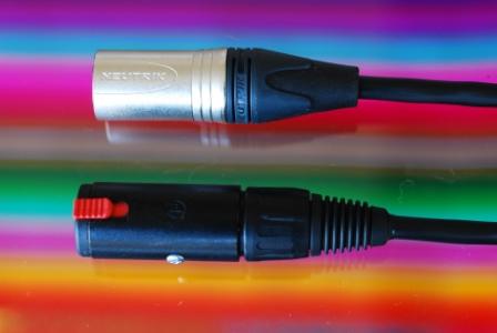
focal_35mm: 90
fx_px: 1244
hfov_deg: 22.6
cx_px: 248
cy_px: 166
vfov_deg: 15.2
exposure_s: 1/4
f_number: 5.6
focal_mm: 60
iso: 100
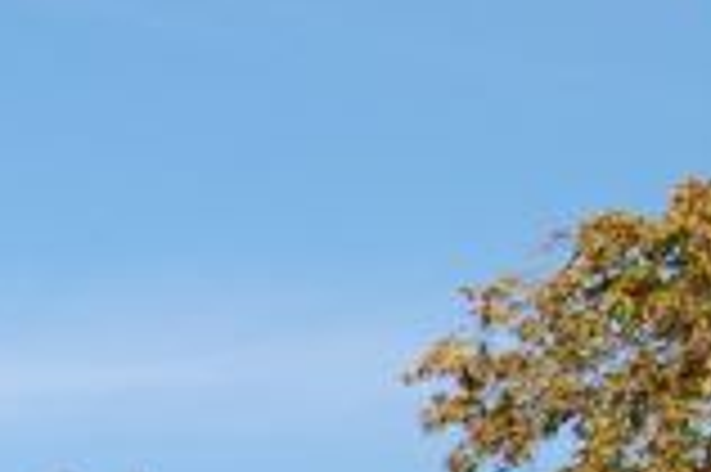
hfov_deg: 9.8
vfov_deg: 6.6
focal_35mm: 197
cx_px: -630
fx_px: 3887
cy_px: 1151
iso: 200
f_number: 9
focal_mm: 26
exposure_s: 1/320
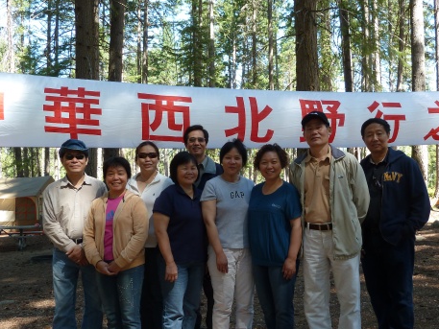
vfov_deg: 40.7
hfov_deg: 52.5
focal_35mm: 35
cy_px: 166
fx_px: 444
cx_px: 244
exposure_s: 1/60
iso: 80
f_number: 3.3
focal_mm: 4.1
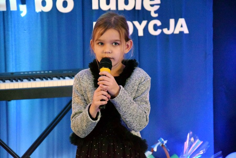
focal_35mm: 158
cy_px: 79
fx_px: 1032
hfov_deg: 13.0
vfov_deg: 8.7
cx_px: 118
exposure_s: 1/100
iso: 11400
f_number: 5.6
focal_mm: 105
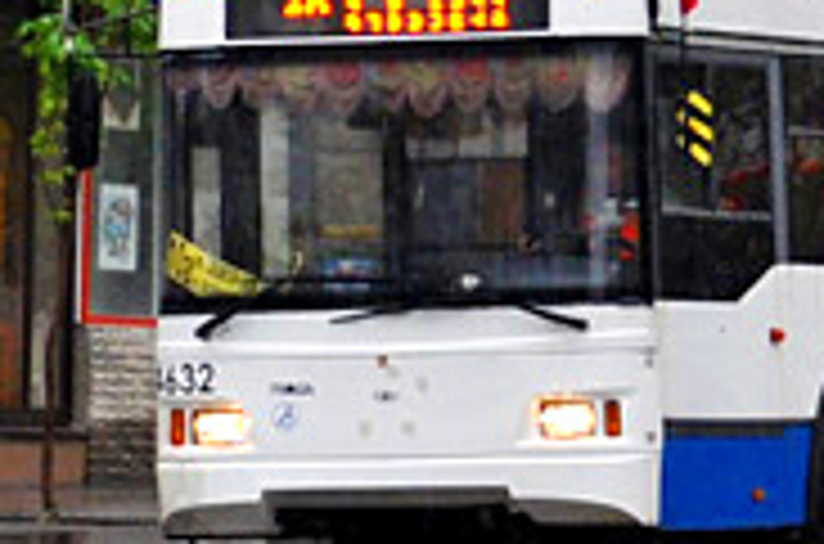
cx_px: 783
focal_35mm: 443
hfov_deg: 4.7
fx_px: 10120
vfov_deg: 3.1
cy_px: -393
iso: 400
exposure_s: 1/250
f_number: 5.6
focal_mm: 45
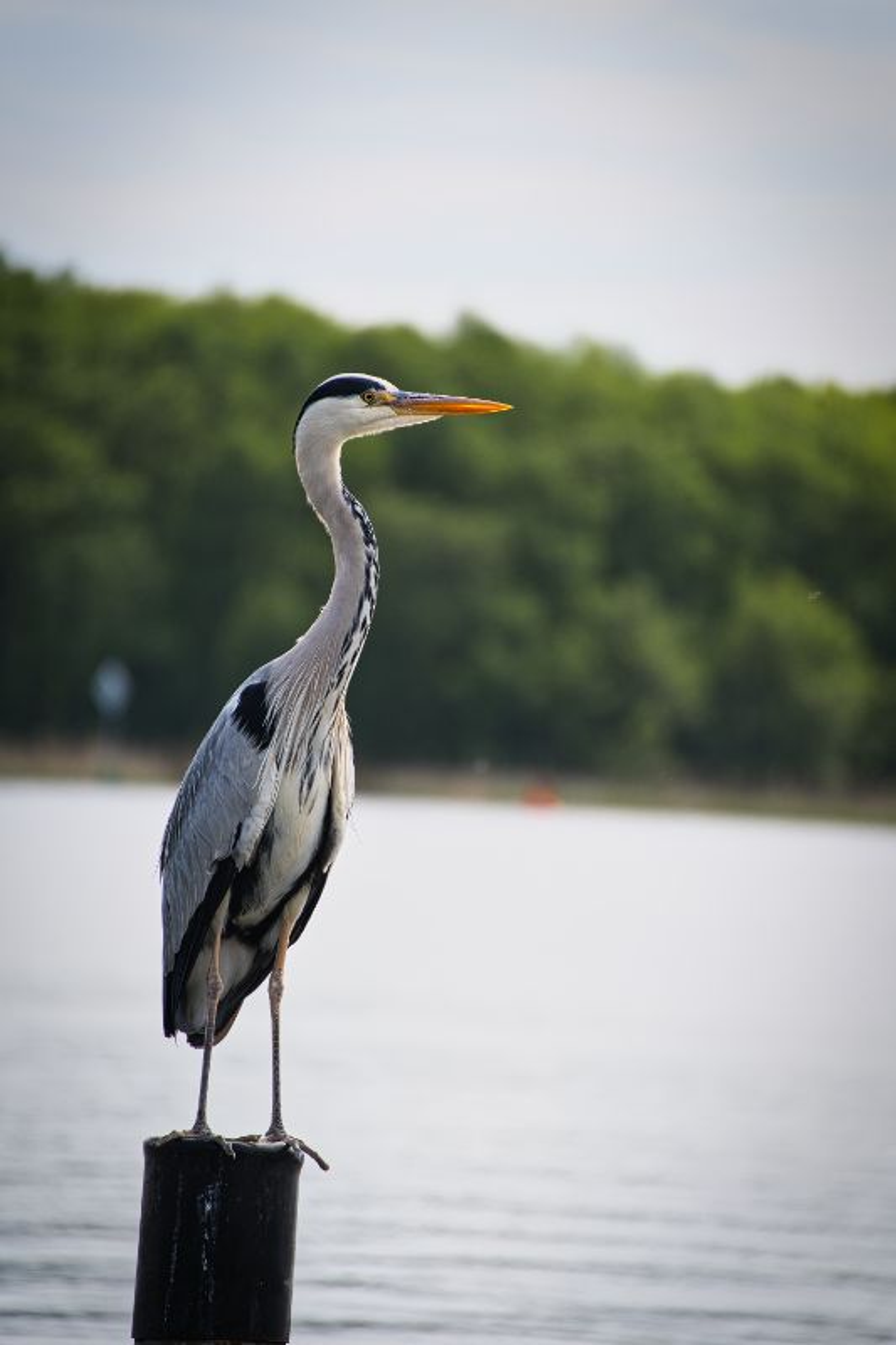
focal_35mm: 288
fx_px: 10756
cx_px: 448
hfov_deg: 4.8
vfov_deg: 7.2
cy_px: 672
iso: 50
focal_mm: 288
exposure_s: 1/160
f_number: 6.3
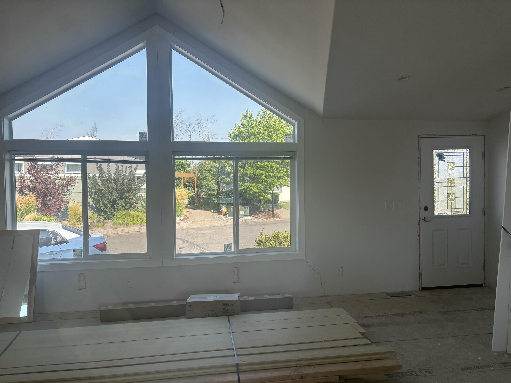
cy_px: 192
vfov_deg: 53.1
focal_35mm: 26
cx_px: 256
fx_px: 384
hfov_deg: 67.3
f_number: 1.6
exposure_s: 1/556
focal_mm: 5.96
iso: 50
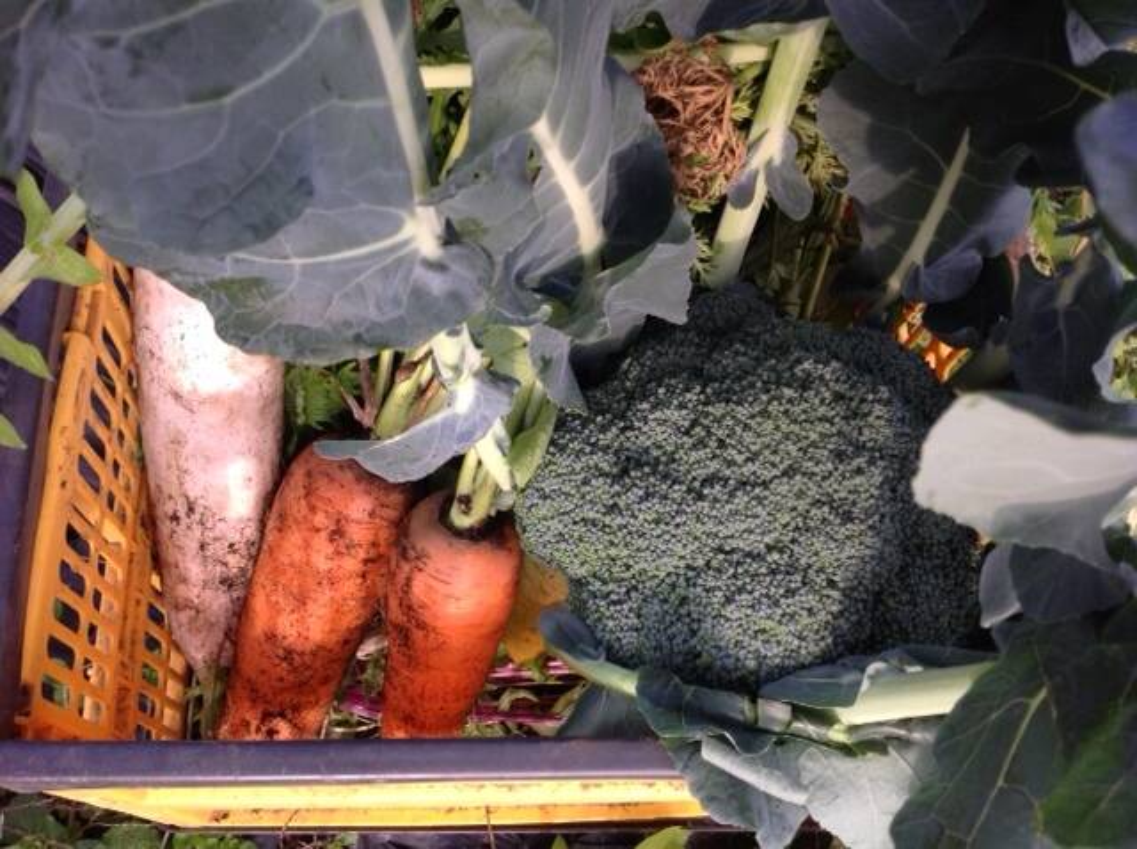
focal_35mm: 35
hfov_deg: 52.7
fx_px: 1148
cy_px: 424
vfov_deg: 40.6
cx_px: 568
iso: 50
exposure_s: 1/280
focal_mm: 4.28
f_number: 2.4
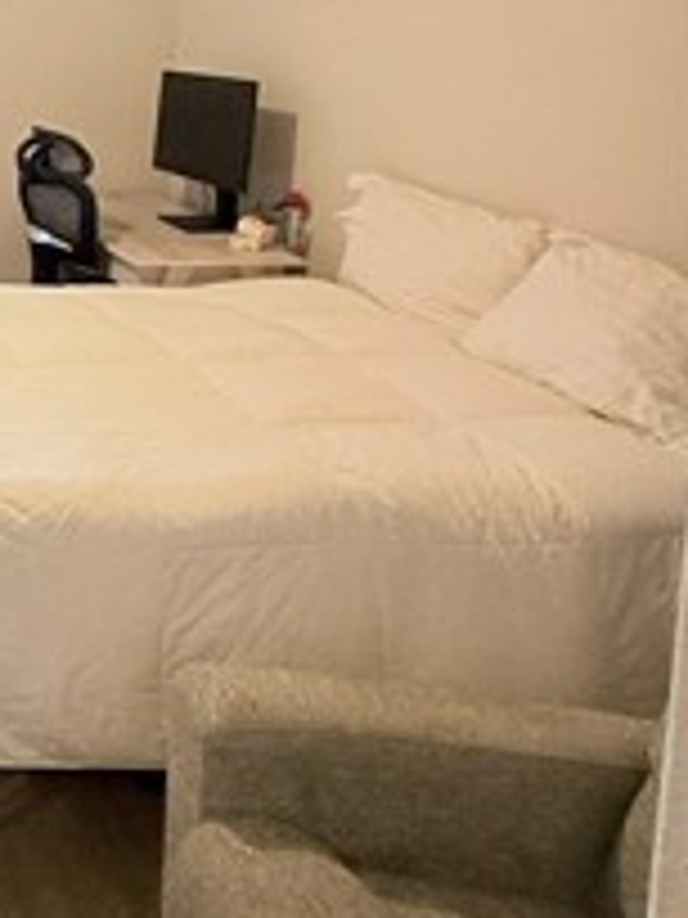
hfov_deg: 24.4
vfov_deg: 40.1
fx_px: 1166
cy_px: 108
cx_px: -382
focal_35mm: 44
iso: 400
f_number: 2.2
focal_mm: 2.22
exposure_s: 1/60
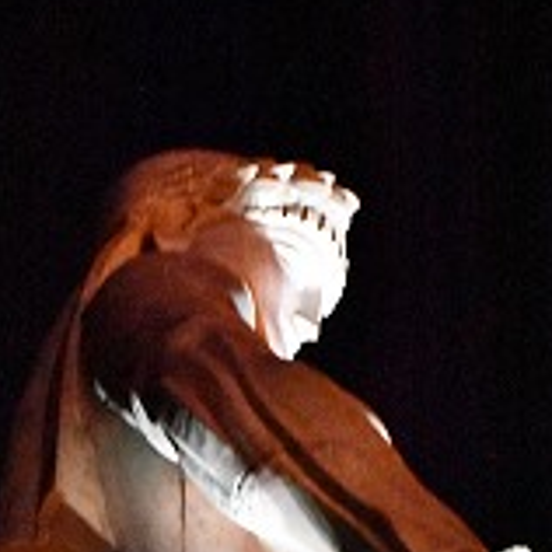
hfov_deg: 10.9
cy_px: 666
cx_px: 229
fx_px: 2890
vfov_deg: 10.7
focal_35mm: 160
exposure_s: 1/5
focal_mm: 45
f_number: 7.1
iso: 5000
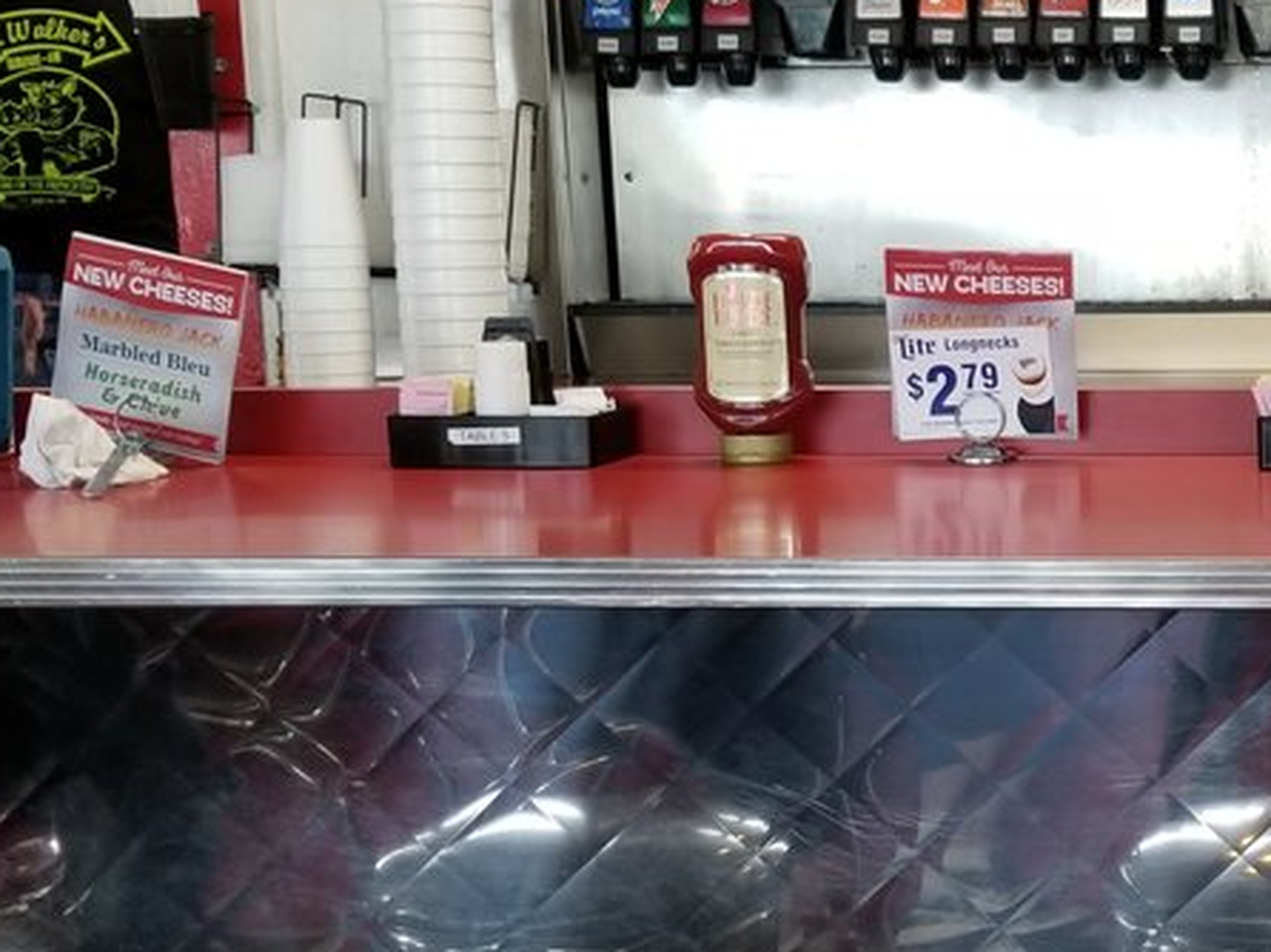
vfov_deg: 21.0
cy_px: 519
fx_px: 2569
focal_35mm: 70
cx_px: 1351
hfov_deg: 26.0
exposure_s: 1/120
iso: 125
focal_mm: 4.3
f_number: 1.7
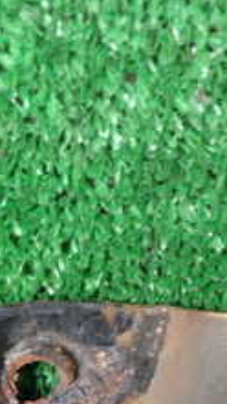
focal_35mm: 89
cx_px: 88
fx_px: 951
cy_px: 397
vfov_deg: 23.0
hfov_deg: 13.6
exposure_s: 1/30
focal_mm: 5.4
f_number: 2.3
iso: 320
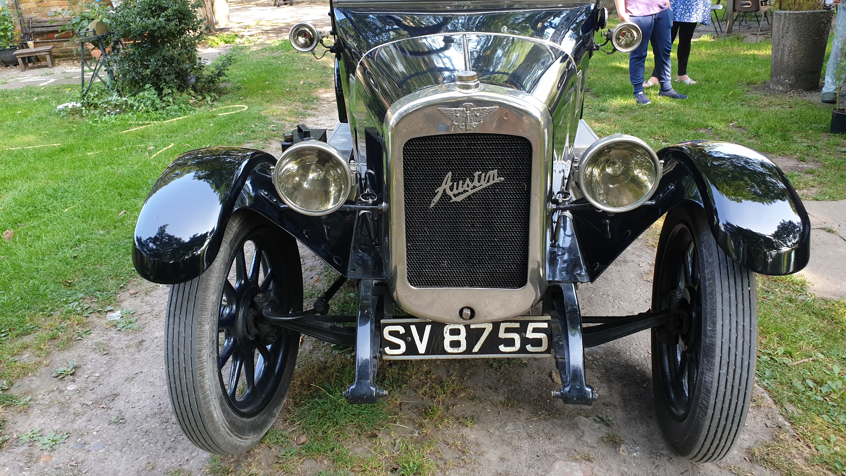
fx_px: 651
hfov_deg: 66.1
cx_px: 420
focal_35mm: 29
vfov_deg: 40.0
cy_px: 184
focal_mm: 4.3
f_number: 2.4
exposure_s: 1/100
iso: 80
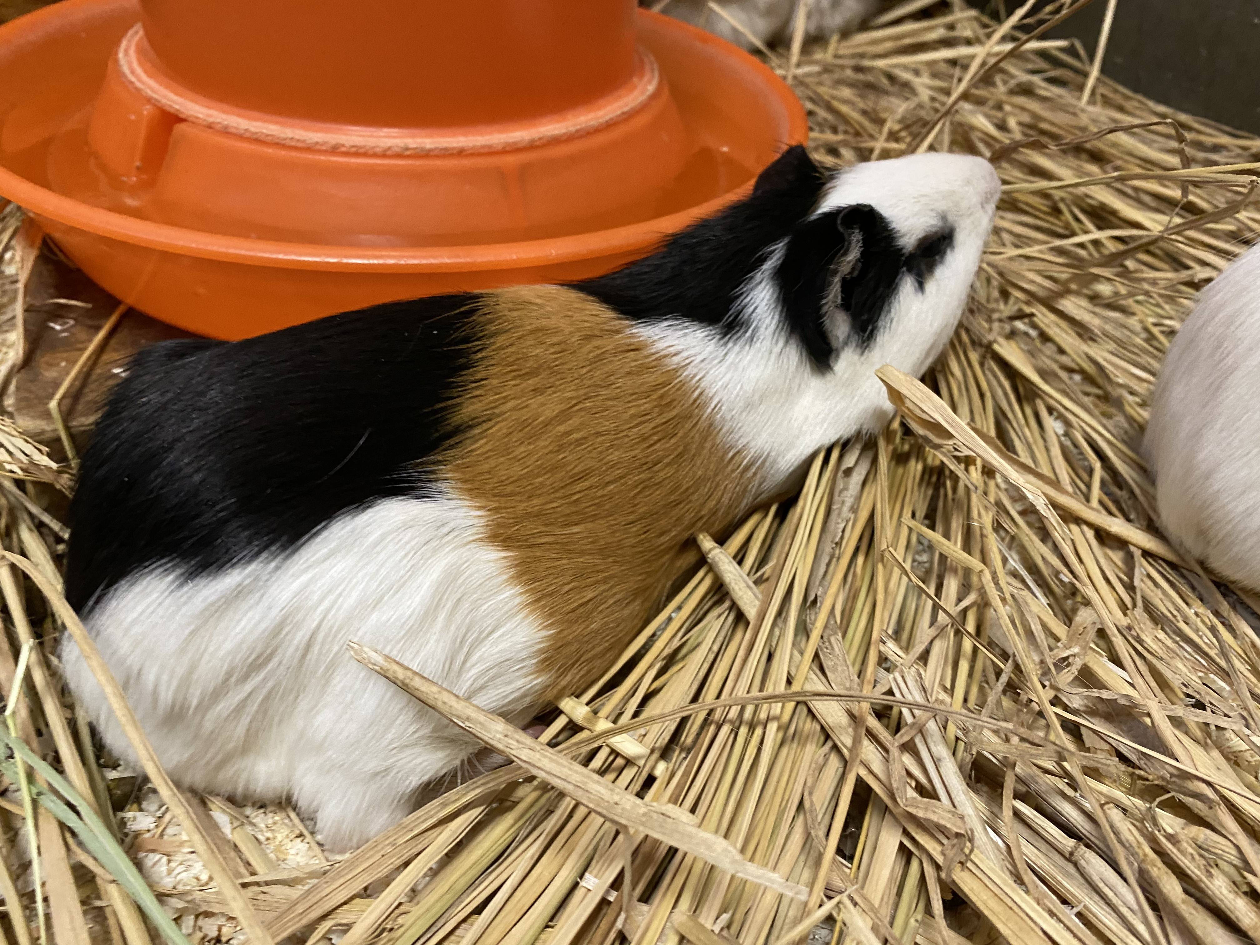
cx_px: 630
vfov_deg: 53.1
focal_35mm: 26
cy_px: 472
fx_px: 946
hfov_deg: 67.3
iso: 320
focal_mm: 4.2
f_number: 1.8
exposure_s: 1/50
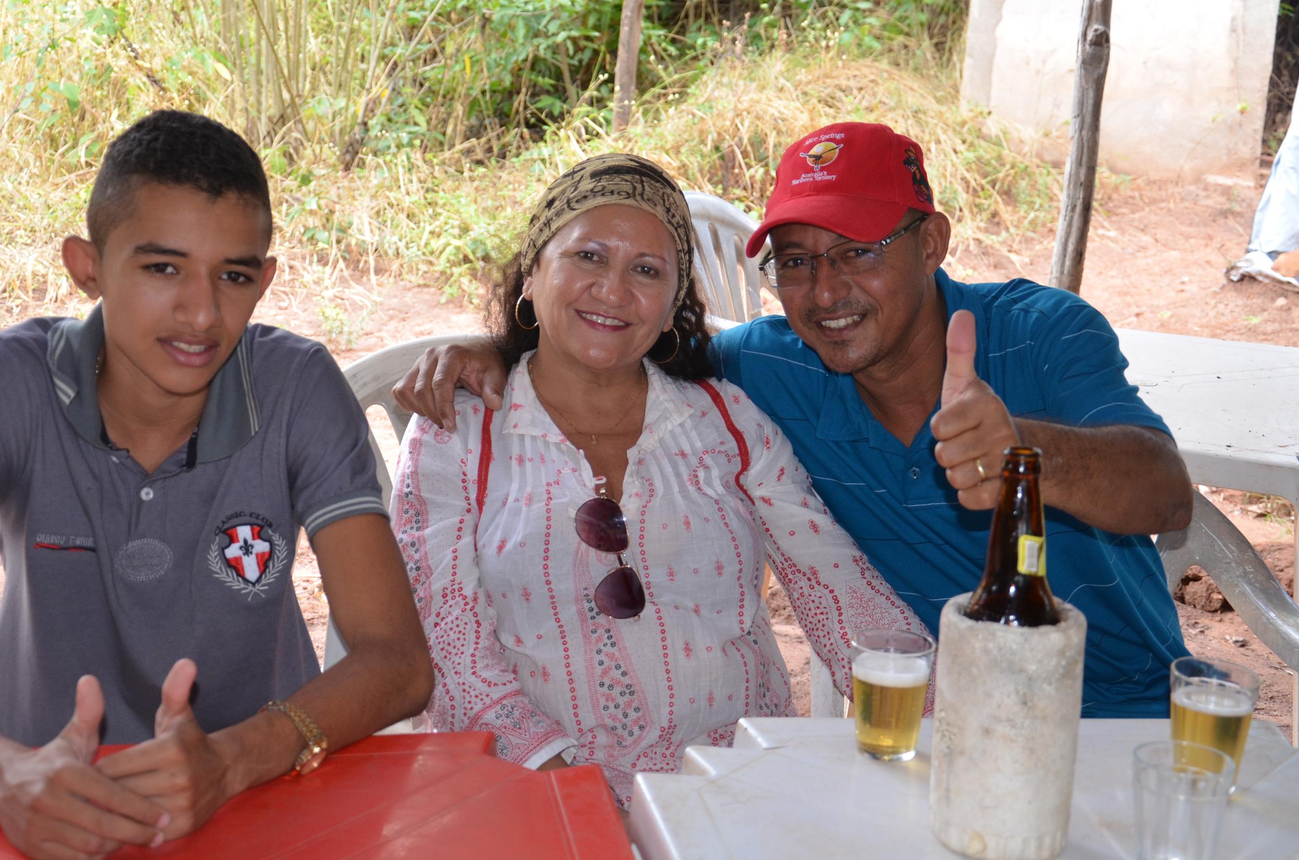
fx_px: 2197
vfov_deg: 22.1
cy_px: 358
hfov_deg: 32.9
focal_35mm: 61
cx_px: 590
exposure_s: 1/80
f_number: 4.2
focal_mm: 34
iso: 400
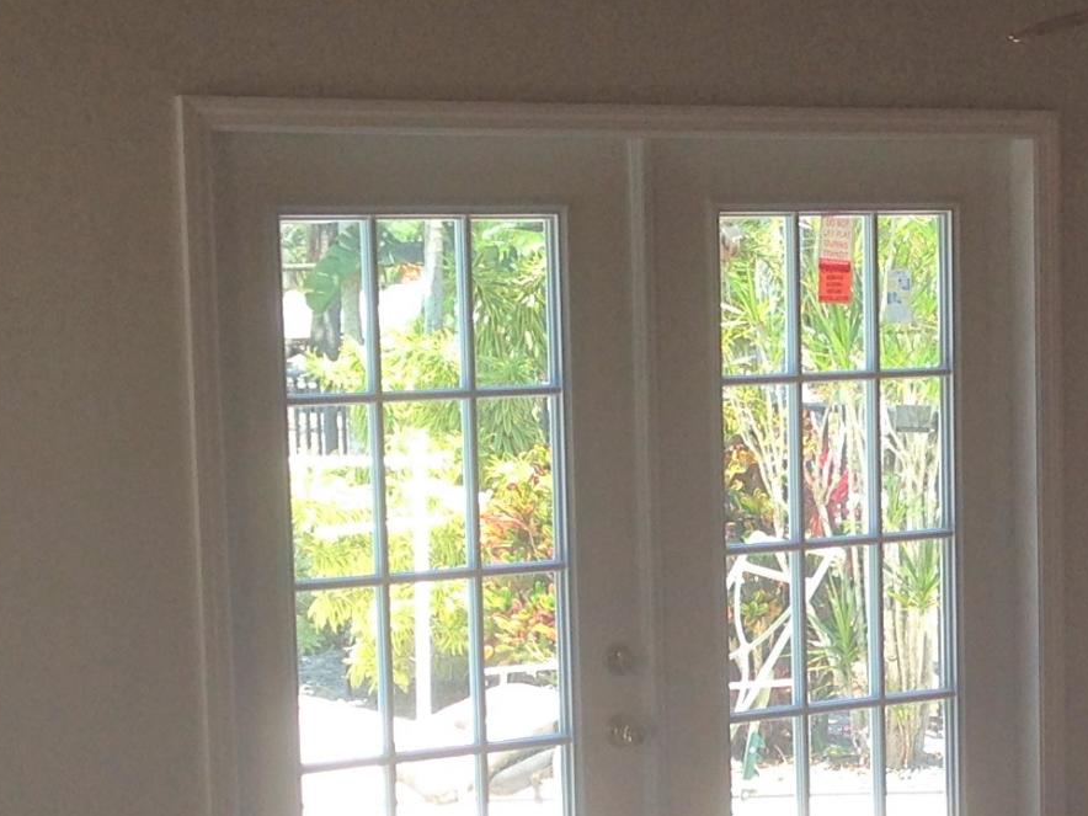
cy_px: 672
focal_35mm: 112
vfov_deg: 13.2
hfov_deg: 17.2
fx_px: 3520
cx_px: 1079
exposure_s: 1/191
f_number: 2.4
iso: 50
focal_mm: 4.12
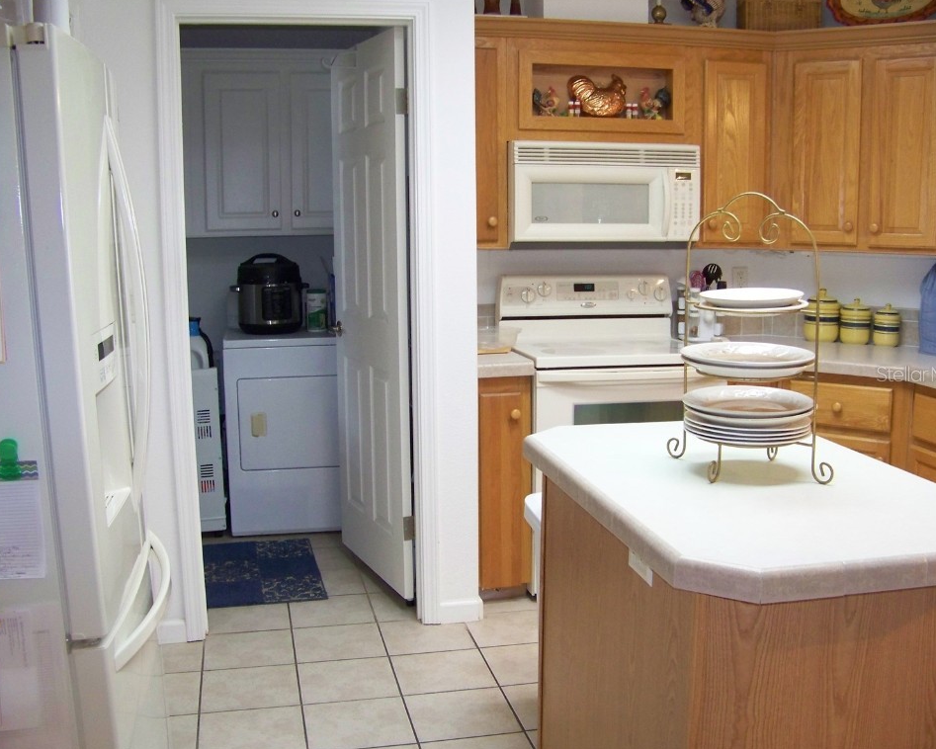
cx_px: 464
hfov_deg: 47.9
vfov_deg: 39.2
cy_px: 374
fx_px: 1053
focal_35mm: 38
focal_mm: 5.85
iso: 200
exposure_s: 1/30
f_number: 2.8
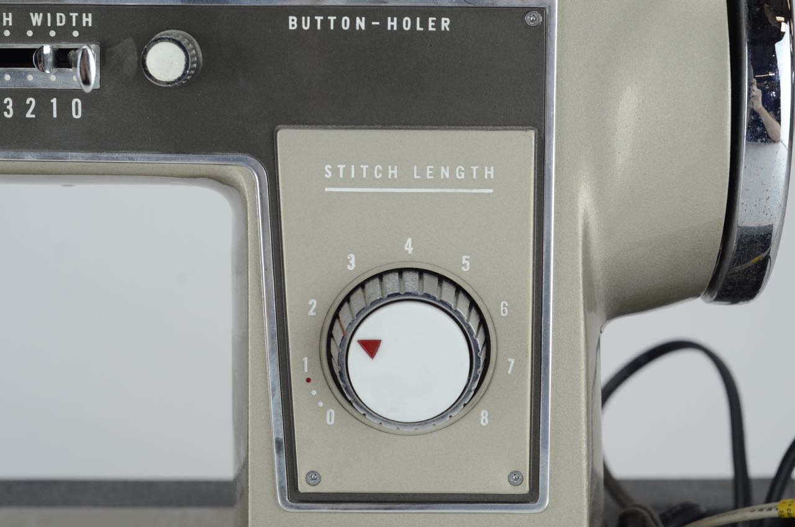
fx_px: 1653
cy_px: 264
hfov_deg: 27.0
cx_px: 398
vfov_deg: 18.1
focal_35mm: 75
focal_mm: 50
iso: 500
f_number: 5.6
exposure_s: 1/125
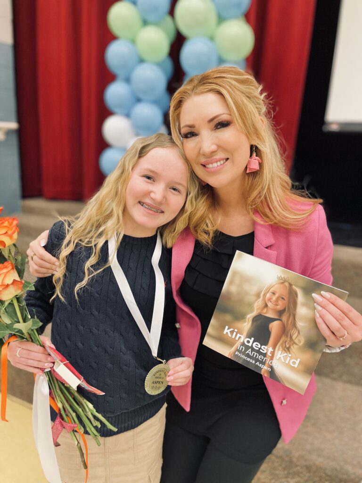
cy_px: 242
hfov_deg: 53.1
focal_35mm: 26
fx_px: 363
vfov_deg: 67.3
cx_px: 181
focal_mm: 4.2
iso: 125
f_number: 1.6
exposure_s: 1/60
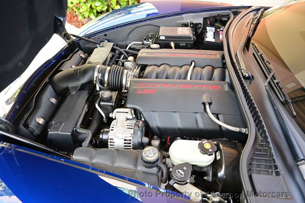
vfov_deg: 53.1
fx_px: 203
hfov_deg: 73.8
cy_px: 102
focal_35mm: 24
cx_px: 152
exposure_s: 1/30
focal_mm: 16
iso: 100
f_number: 3.5
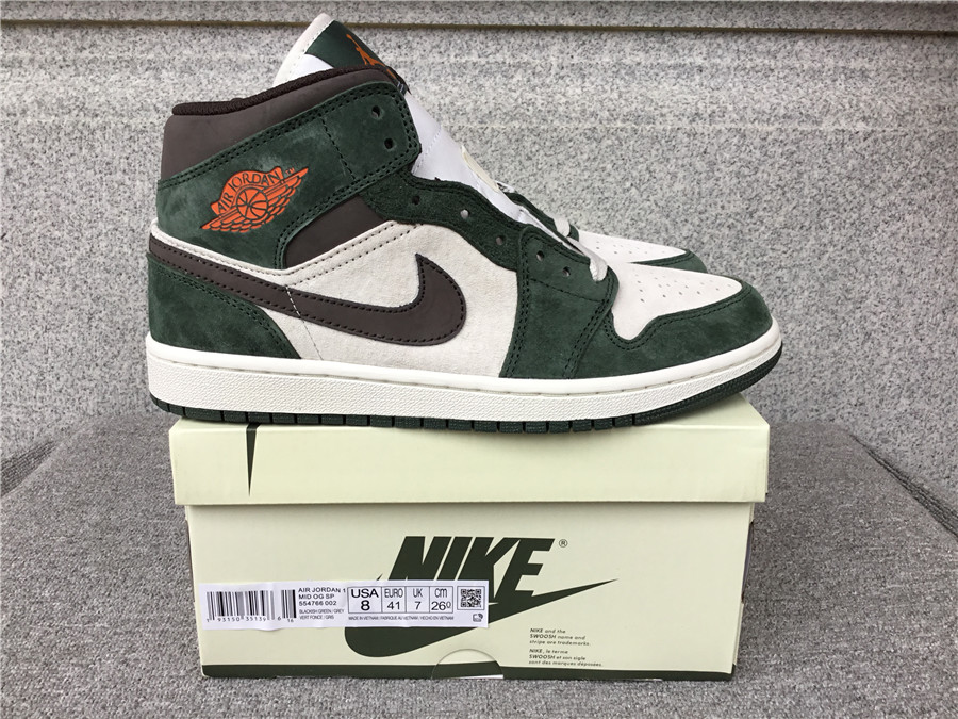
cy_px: 360
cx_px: 479
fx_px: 858
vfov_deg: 45.4
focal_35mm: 31
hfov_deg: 58.4
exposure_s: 1/60
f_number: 2.4
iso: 25
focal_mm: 3.3
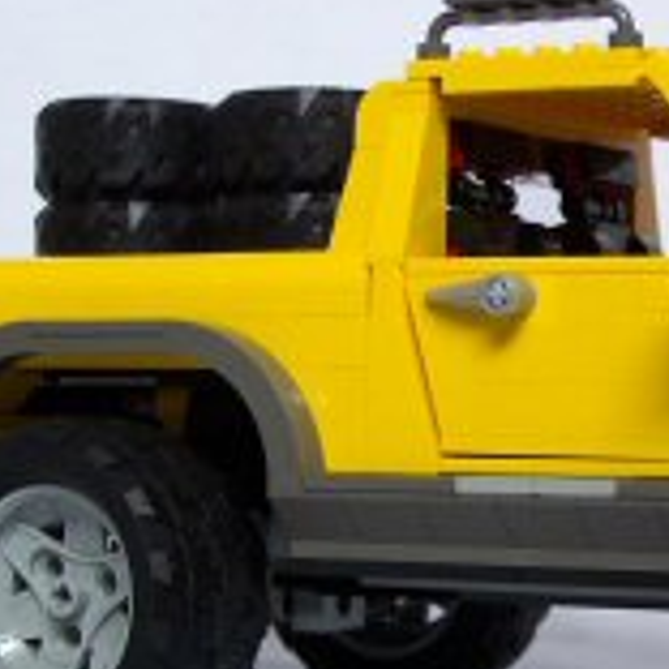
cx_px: 643
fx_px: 2427
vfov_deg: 15.7
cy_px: 448
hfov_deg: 15.5
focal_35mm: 111
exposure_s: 1/45
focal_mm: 10.7
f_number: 3.4
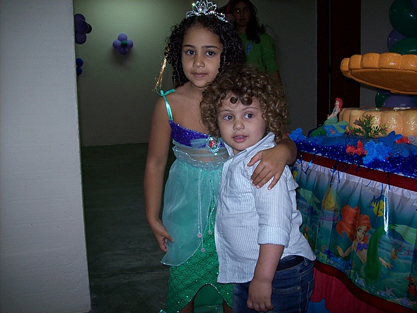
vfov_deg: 39.7
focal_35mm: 36
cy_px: 156
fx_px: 434
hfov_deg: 51.4
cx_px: 208
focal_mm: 6
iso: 80
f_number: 2.7
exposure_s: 1/64
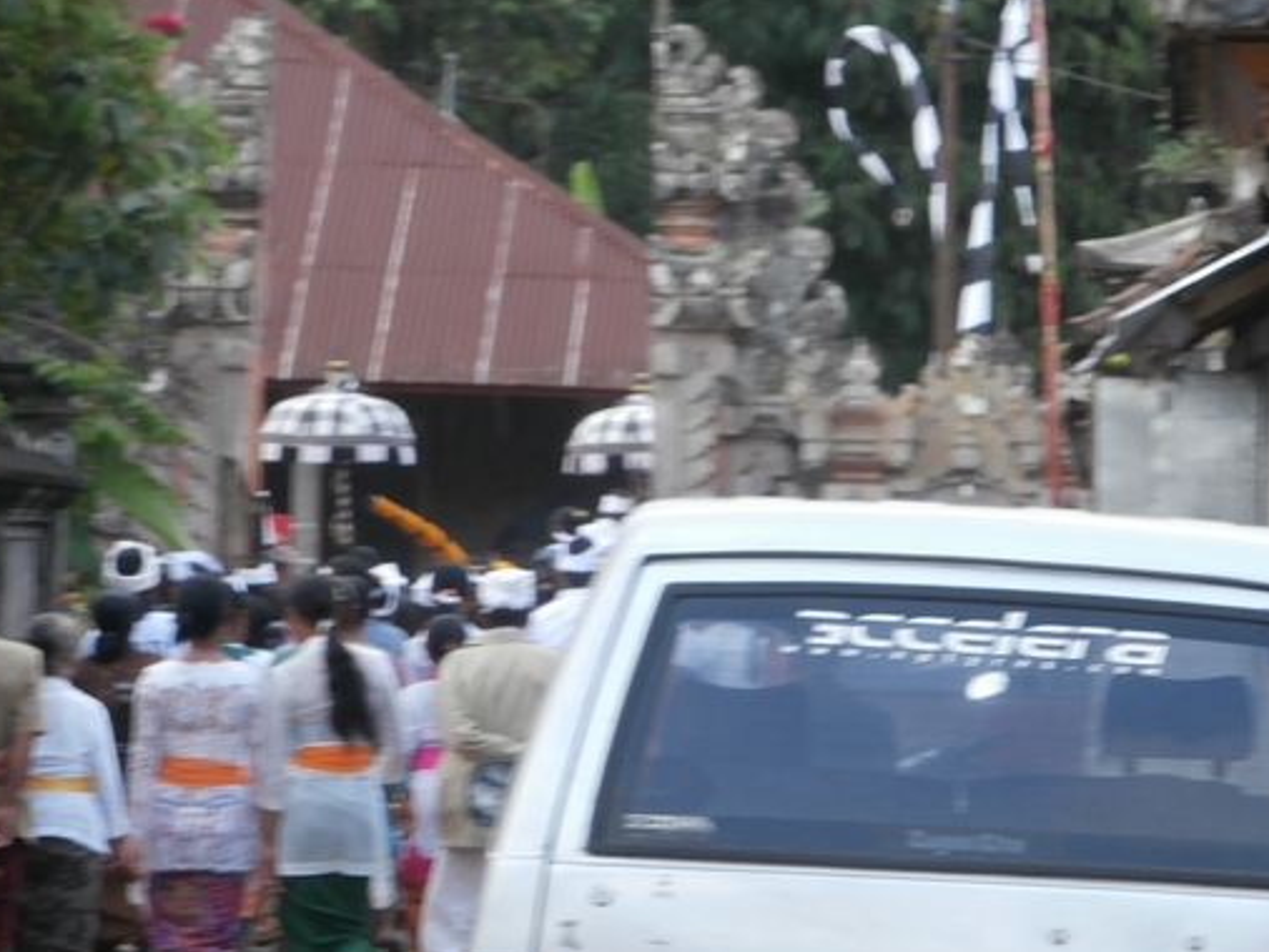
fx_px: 8692
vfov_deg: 6.3
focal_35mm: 237
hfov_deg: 8.3
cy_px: 428
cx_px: 680
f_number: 5.8
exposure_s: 1/100
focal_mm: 35.34
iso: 200
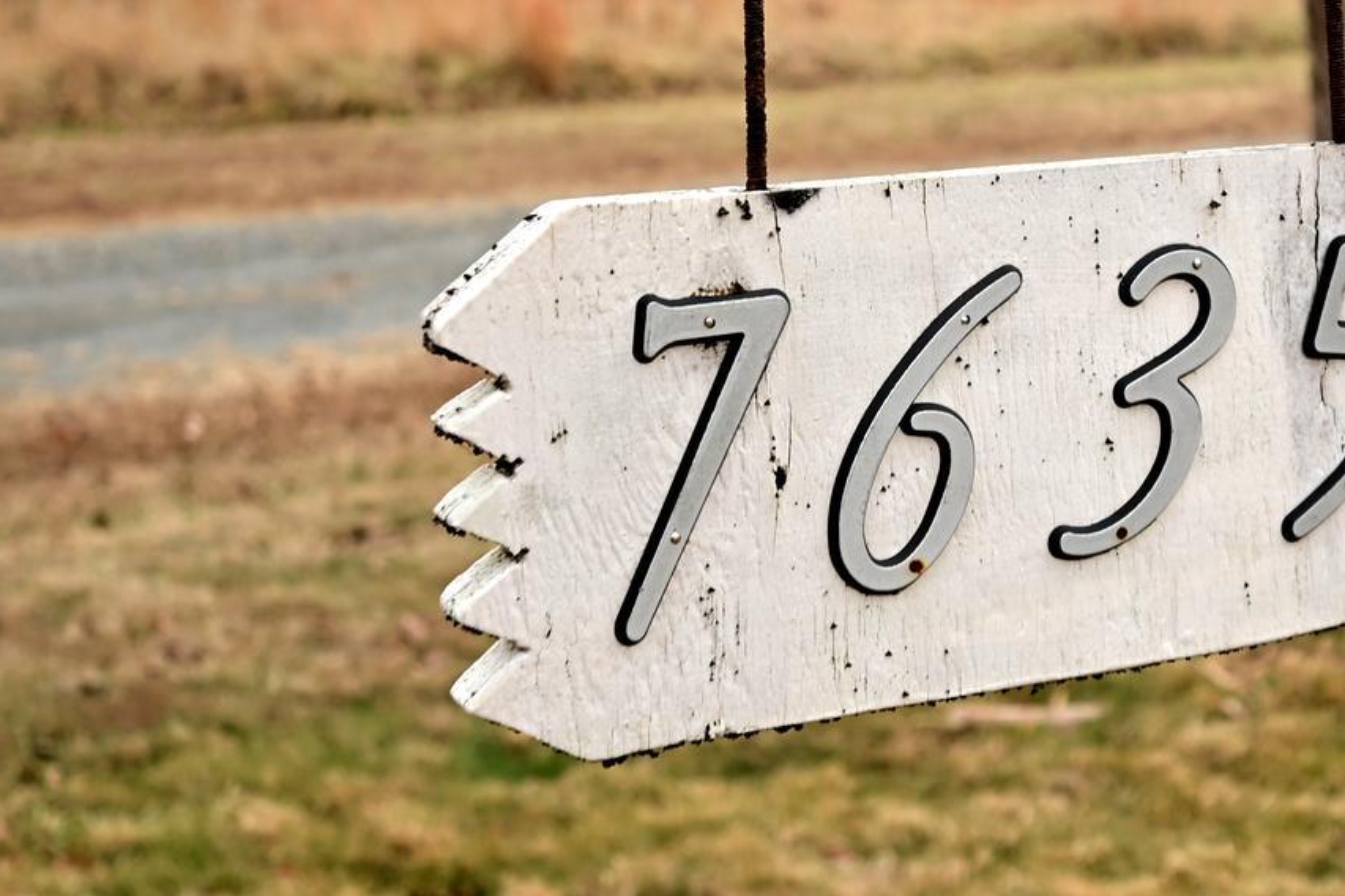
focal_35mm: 72
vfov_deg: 18.9
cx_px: 1017
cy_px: 304
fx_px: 2689
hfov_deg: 27.7
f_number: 4
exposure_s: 1/100
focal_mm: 30
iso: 160
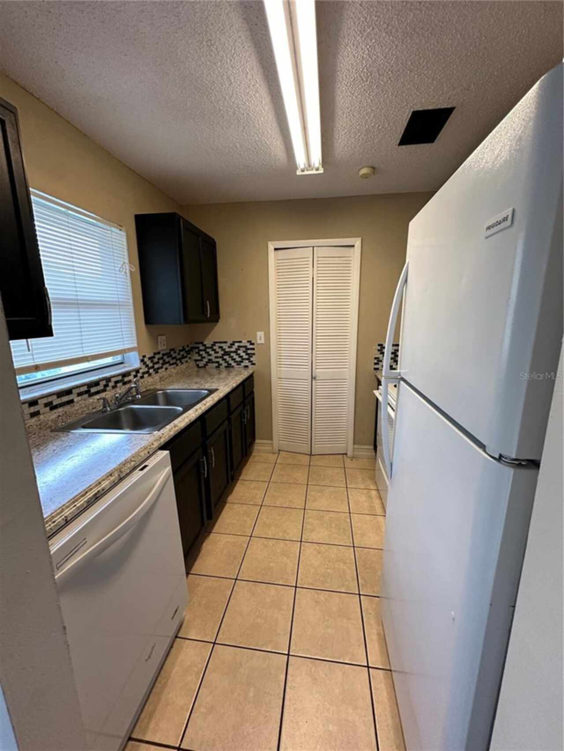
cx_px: 282
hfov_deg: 85.7
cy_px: 376
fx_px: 304
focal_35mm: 14
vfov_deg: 102.1
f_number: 2.2
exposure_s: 1/120
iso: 200
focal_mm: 2.22
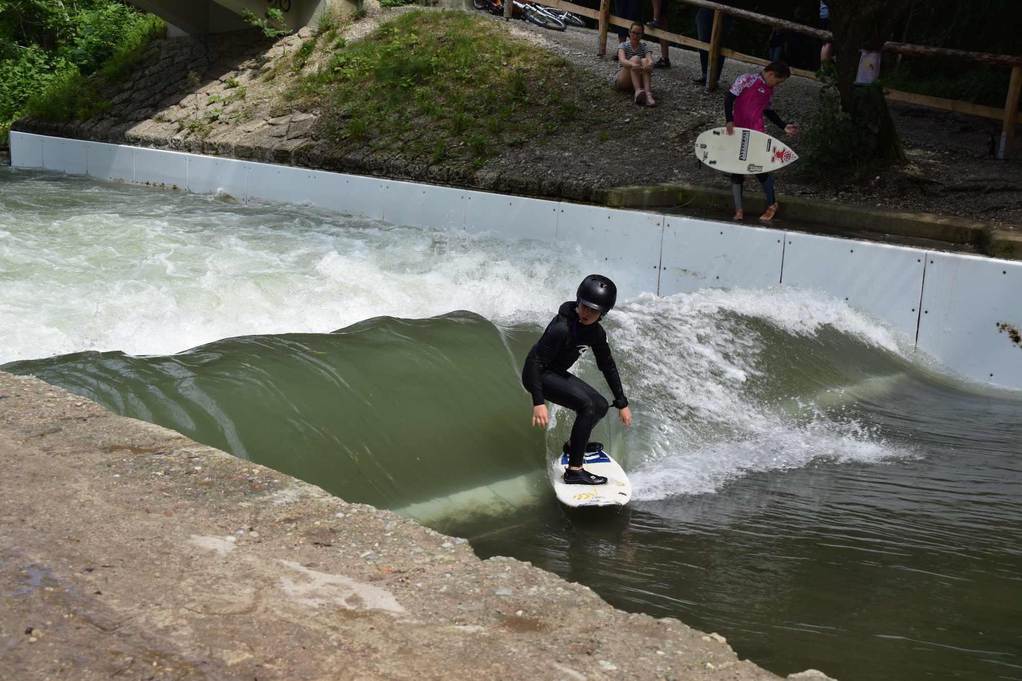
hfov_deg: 43.6
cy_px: 340
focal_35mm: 45
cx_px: 511
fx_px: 1277
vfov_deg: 29.9
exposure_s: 1/320
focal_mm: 30
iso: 200
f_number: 9
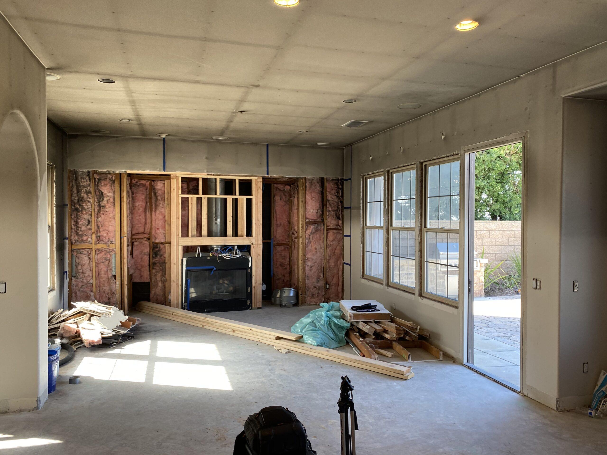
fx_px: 456
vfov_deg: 53.1
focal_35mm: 26
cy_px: 228
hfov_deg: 67.3
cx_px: 304
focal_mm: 4.25
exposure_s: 1/120
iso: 80
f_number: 1.8
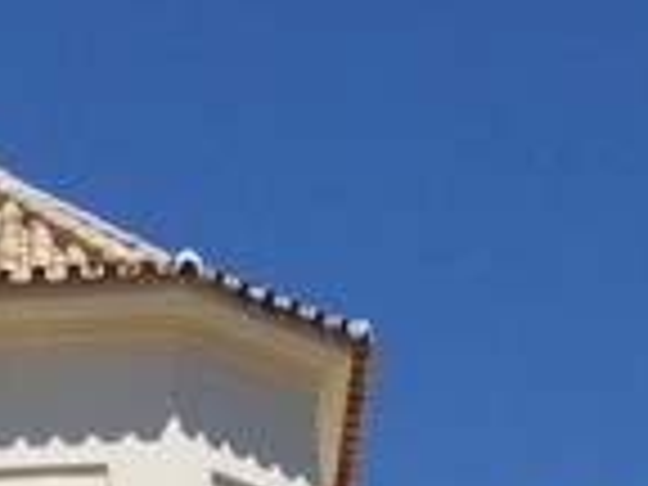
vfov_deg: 6.8
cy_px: 974
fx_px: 3969
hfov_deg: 9.0
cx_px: -436
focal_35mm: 212
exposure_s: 1/160
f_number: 10.7
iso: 100
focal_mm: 6.2
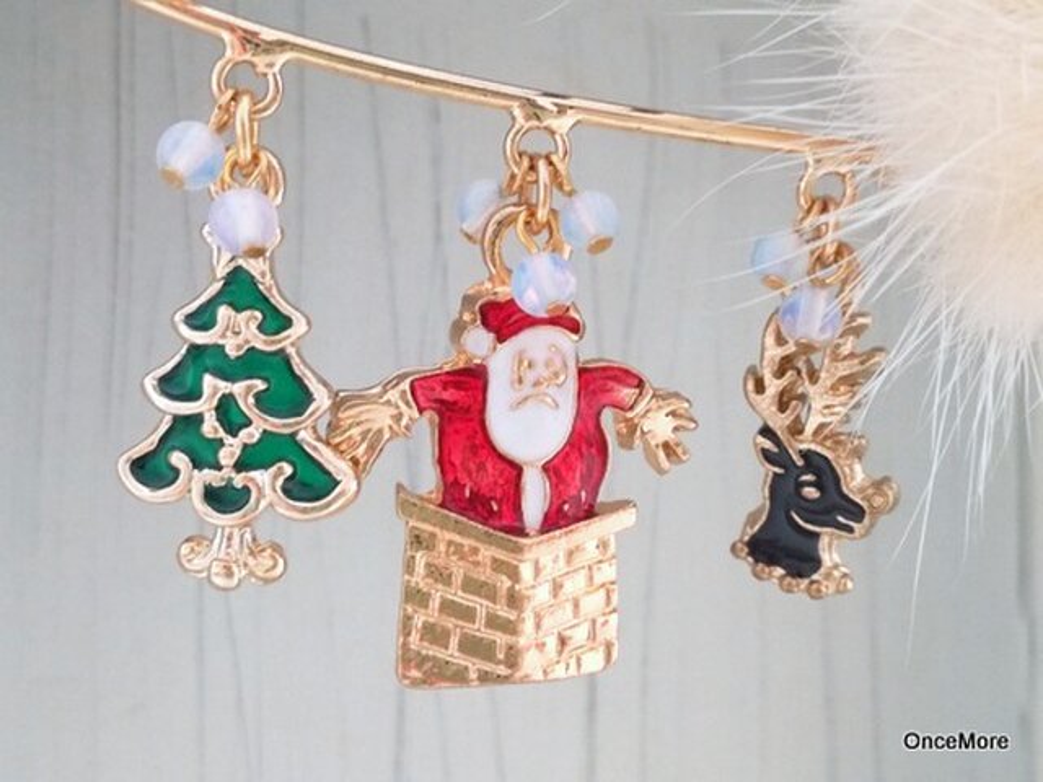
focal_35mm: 44
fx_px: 1326
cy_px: 391
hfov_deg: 42.9
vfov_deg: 32.9
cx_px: 522
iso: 160
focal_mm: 3.79
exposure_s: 1/33.3
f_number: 2
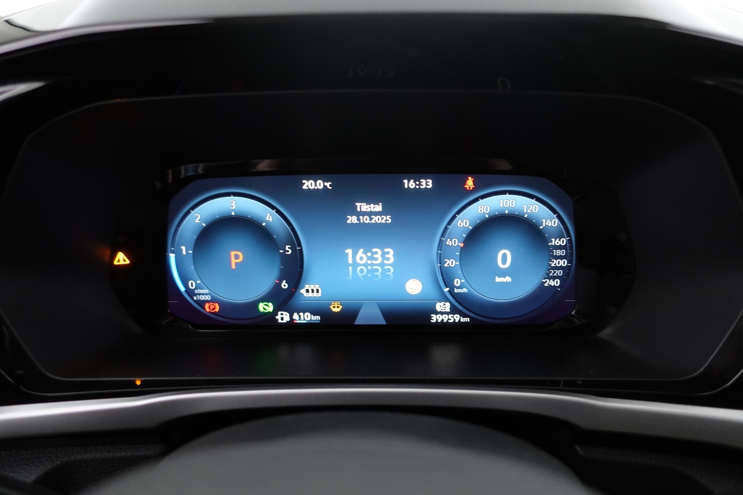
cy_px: 248
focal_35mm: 24
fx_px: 495
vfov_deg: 53.1
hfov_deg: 73.7
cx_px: 372
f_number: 1.8
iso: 800
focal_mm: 9.4
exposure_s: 1/20
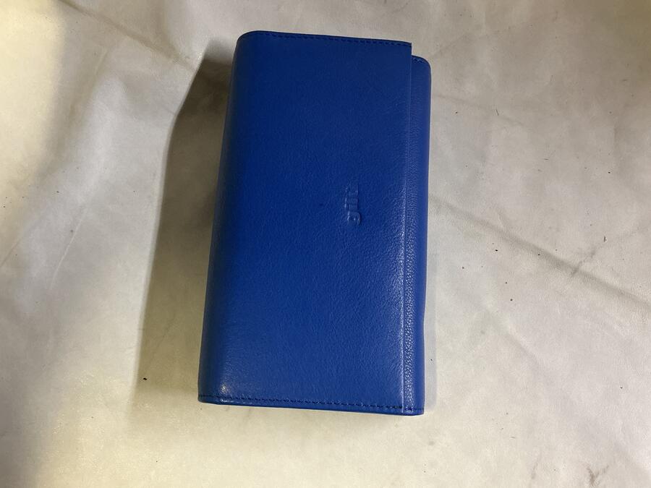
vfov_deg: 48.2
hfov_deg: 61.7
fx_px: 545
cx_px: 326
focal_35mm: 29
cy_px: 244
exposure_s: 1/50
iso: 160
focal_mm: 3
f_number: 1.8
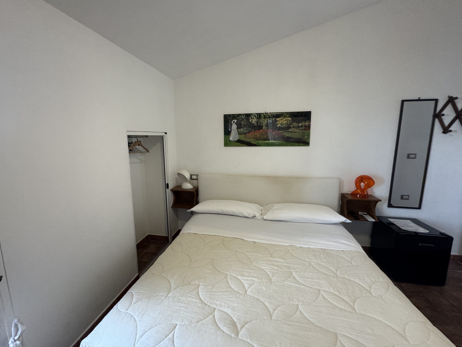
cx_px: 221
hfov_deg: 98.1
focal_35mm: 15
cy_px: 164
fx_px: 200
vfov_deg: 81.7
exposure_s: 1/99
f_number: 2.2
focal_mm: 2.22
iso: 250
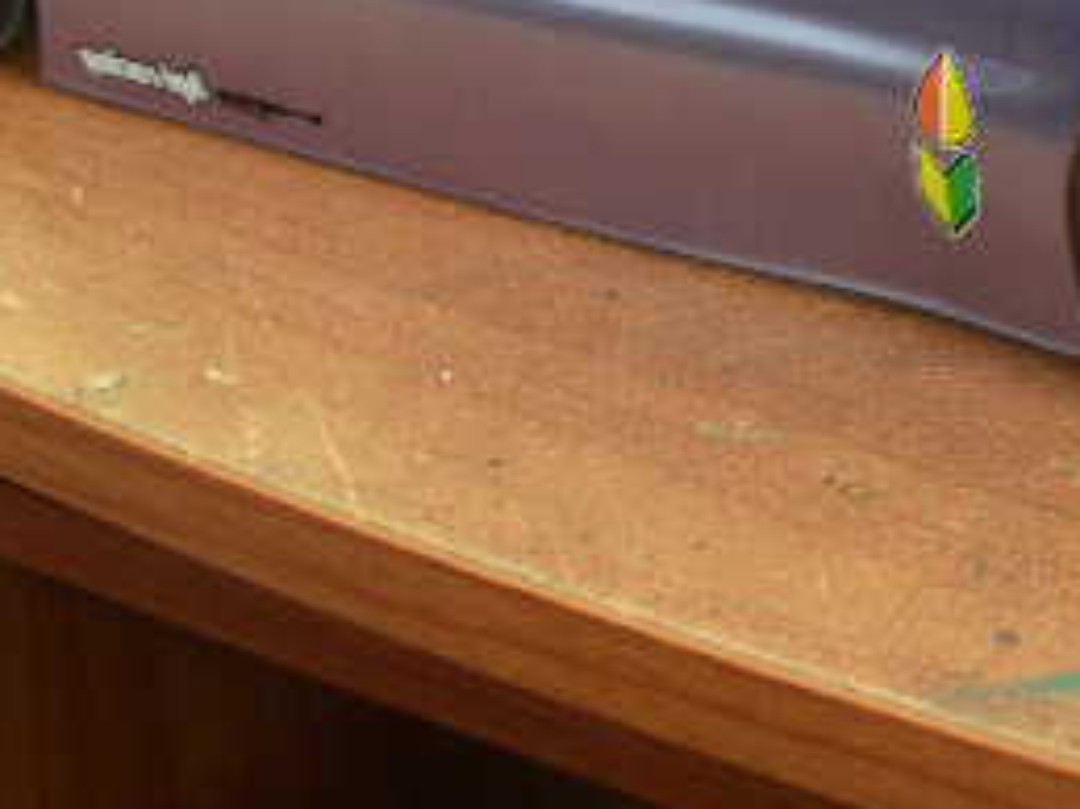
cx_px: 721
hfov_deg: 20.8
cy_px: -79
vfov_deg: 15.3
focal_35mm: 94
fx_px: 2931
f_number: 2.8
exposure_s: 1/4.6
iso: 181
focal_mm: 8
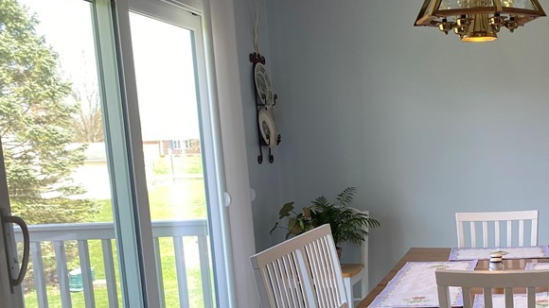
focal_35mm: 50
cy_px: 252
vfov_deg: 23.5
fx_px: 728
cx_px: 473
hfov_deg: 39.0
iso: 100
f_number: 1.8
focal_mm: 4.25
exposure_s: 1/120
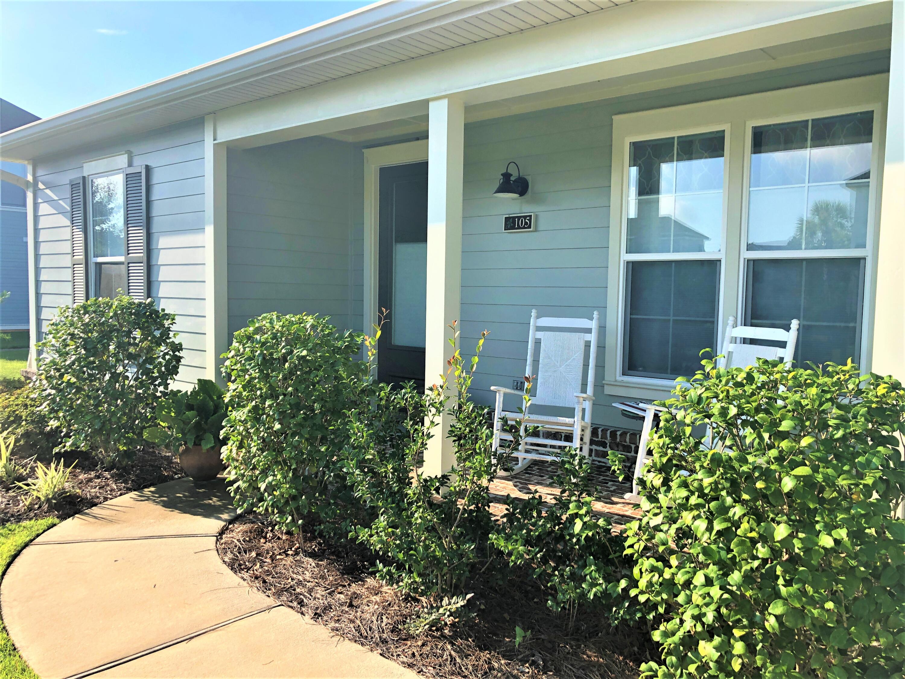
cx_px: 452
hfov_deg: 63.4
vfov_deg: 49.7
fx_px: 732
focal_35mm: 28
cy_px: 340
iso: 20
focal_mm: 3.99
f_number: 1.8
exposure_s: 1/787
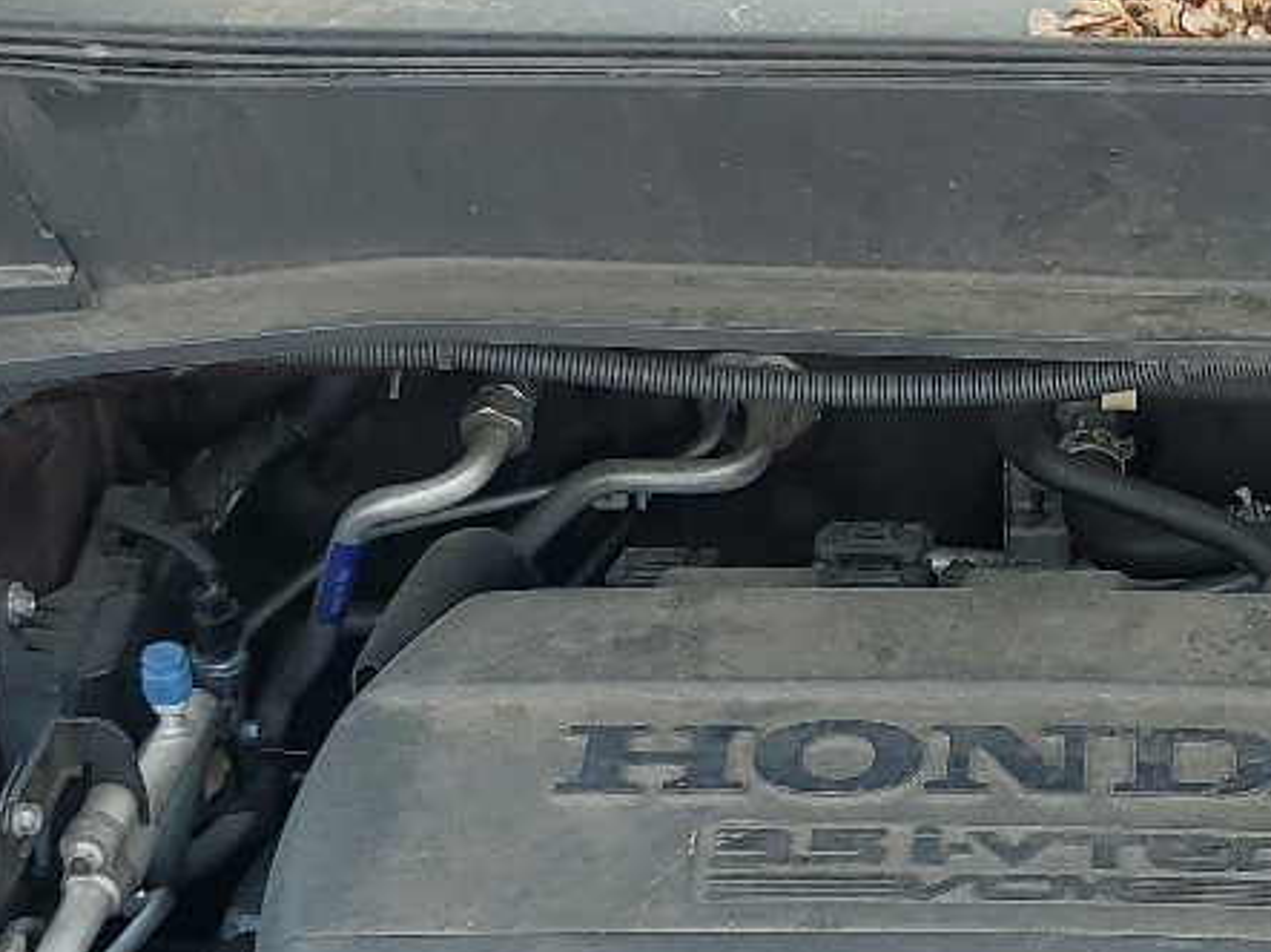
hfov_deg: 20.4
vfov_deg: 15.7
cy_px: 536
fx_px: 3450
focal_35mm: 94
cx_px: 1179
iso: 50
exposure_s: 1/385
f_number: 1.5
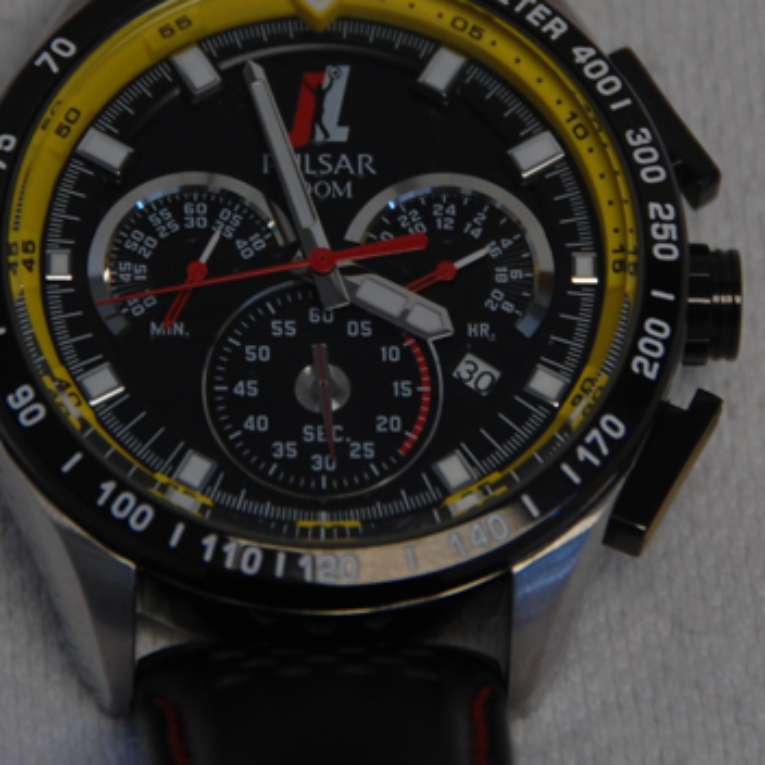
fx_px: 12226
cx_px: 391
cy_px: 246
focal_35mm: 489
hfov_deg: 3.6
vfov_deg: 3.6
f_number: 5.6
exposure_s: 1/50
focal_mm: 150
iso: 400
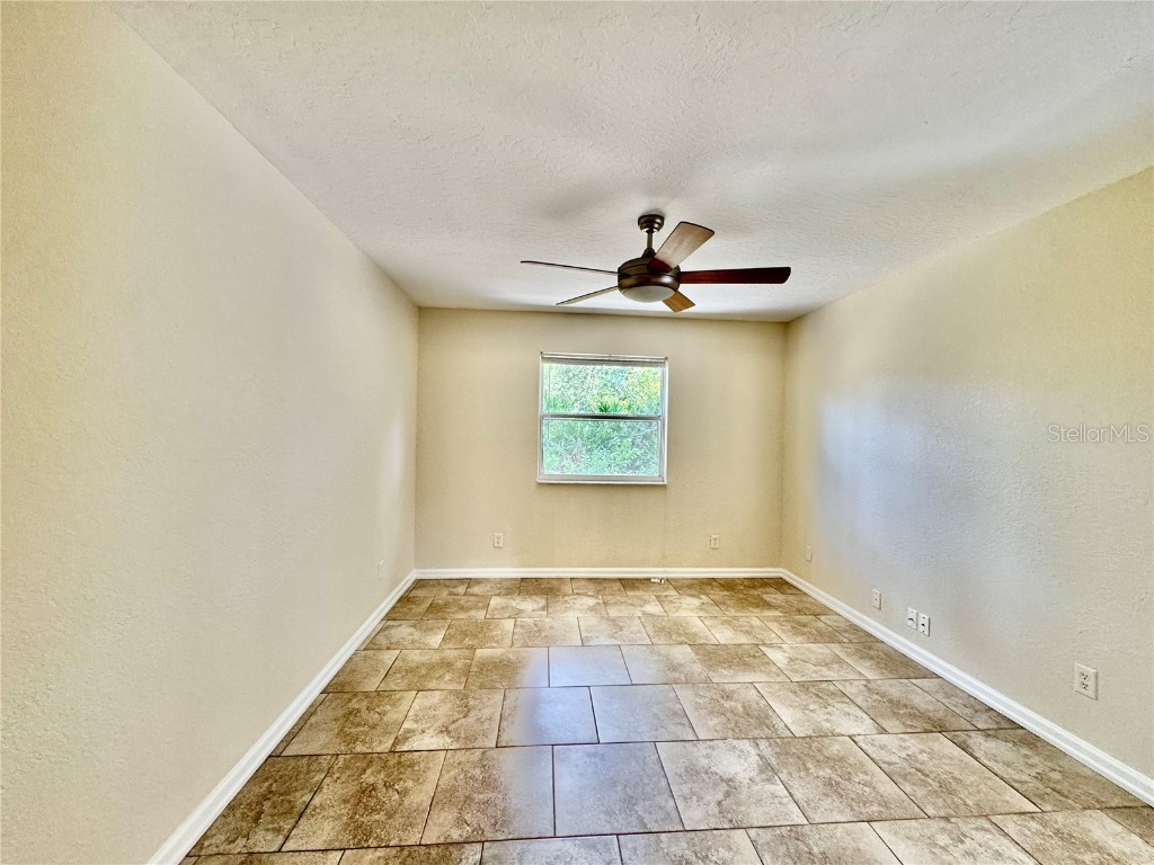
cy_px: 432
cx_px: 577
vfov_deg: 85.7
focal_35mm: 14
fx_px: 467
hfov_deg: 102.1
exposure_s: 1/120
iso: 200
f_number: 2.2
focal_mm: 2.22
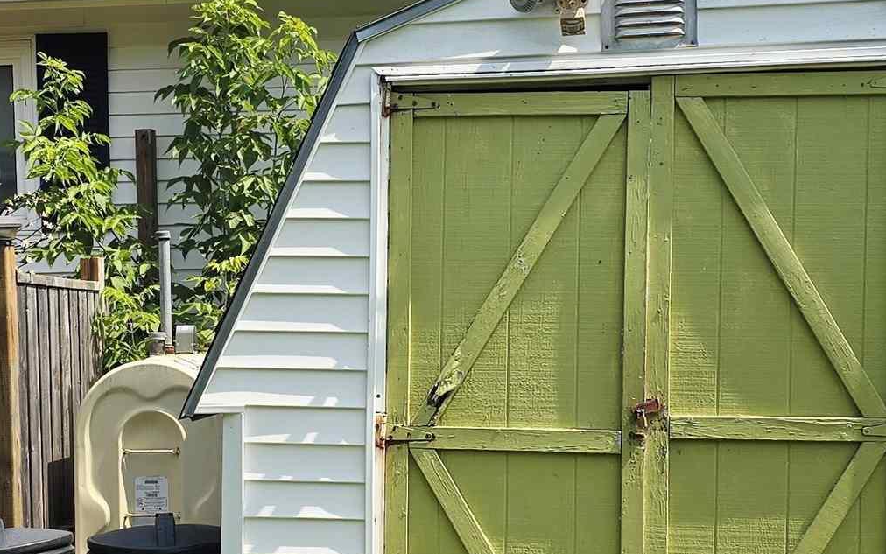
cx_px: 370
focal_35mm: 74
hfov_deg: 27.8
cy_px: 329
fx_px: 1787
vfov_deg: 17.6
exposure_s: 1/909
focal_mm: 6.3
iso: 12
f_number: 1.7
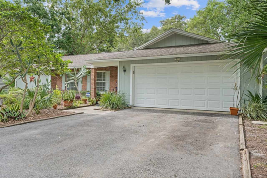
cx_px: 134
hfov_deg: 67.4
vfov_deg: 47.9
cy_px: 89
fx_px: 200
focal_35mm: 27
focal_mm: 27
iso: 250
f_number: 8
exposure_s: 1/30
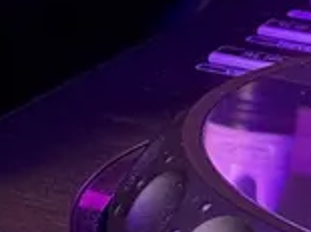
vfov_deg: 4.5
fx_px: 2963
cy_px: -60
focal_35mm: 330
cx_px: -651
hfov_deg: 5.6
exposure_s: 1/60
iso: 160
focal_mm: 6.76
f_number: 1.78
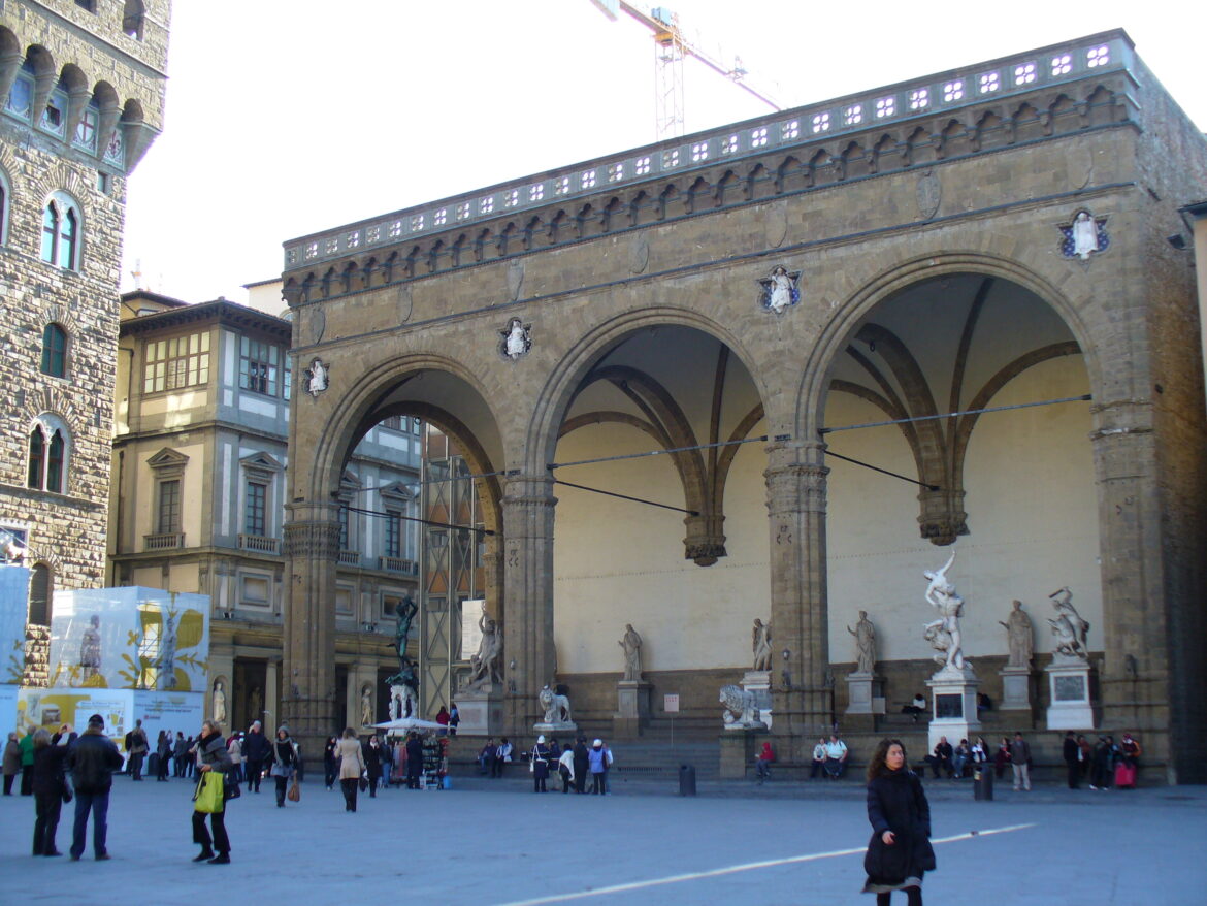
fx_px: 1465
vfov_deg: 34.4
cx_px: 604
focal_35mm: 42
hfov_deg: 44.8
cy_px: 453
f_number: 2.9
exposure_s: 1/250
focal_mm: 7
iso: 80
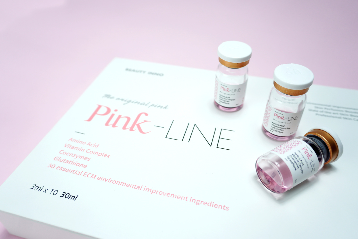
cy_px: 120
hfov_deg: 64.6
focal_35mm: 28
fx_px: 283
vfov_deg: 45.7
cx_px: 179
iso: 200
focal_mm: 19
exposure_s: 1/320
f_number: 4
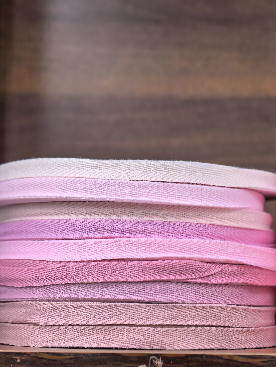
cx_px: 138
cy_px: 183
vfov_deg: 21.8
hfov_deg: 16.4
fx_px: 957
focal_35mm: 90
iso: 1600
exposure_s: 1/964
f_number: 2.4
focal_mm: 24.13
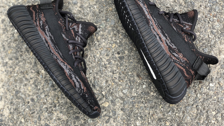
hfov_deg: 36.6
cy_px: 49
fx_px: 339
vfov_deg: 21.1
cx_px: 112
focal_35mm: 57
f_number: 2.4
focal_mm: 6
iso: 16
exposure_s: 1/120
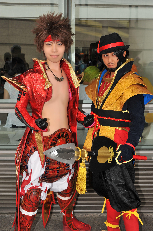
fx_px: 287
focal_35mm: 45
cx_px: 76
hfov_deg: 29.8
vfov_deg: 43.6
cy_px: 116
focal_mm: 45
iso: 200
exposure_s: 1/200
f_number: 6.3
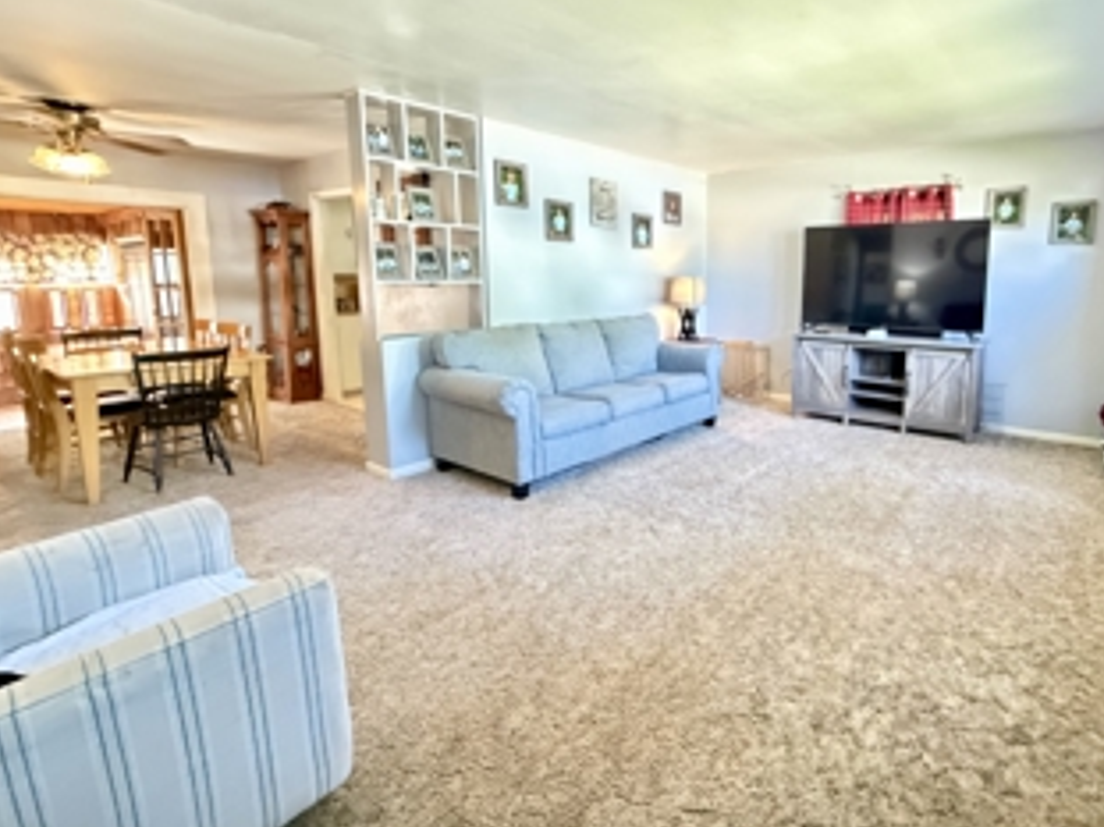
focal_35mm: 18
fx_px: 574
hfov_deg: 85.6
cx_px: 706
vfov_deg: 71.1
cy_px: 348
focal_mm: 2.22
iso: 1600
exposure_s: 1/30
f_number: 2.2
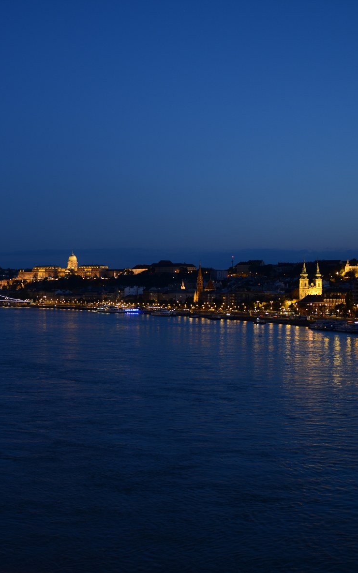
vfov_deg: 33.0
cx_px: 39
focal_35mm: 62
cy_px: 287
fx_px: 968
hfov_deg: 20.6
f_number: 2.8
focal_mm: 40
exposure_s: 1/4
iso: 160
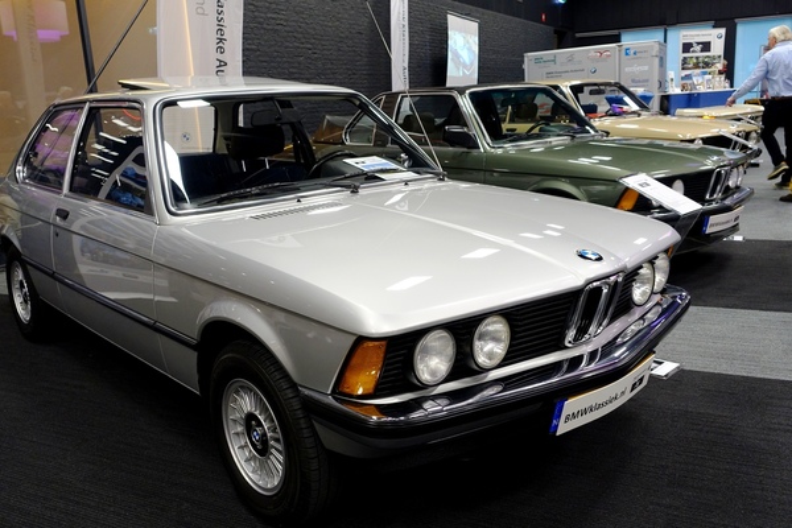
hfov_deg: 60.3
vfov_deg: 42.3
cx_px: 396
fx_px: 682
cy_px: 264
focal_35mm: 31
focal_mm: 11.45
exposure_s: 1/60
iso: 320
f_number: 2.5
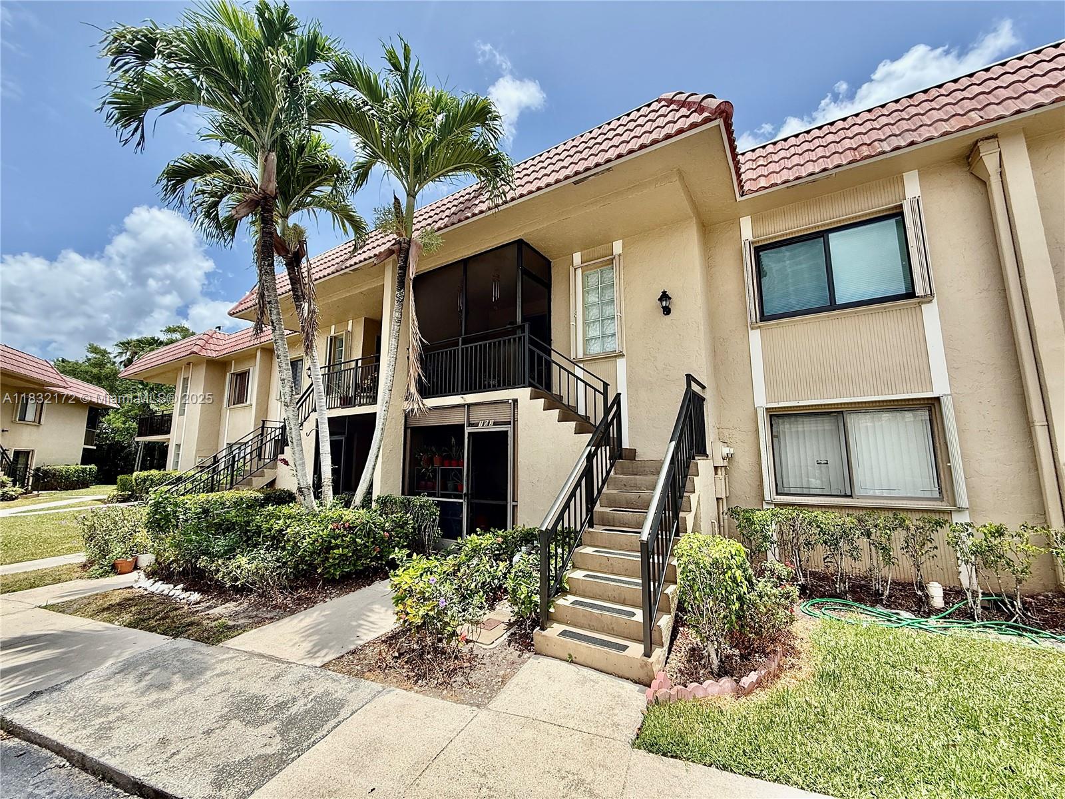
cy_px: 400
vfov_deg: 85.7
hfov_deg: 102.1
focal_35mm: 14
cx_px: 532
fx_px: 431
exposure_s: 1/853
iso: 50
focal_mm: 2.22
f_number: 2.2
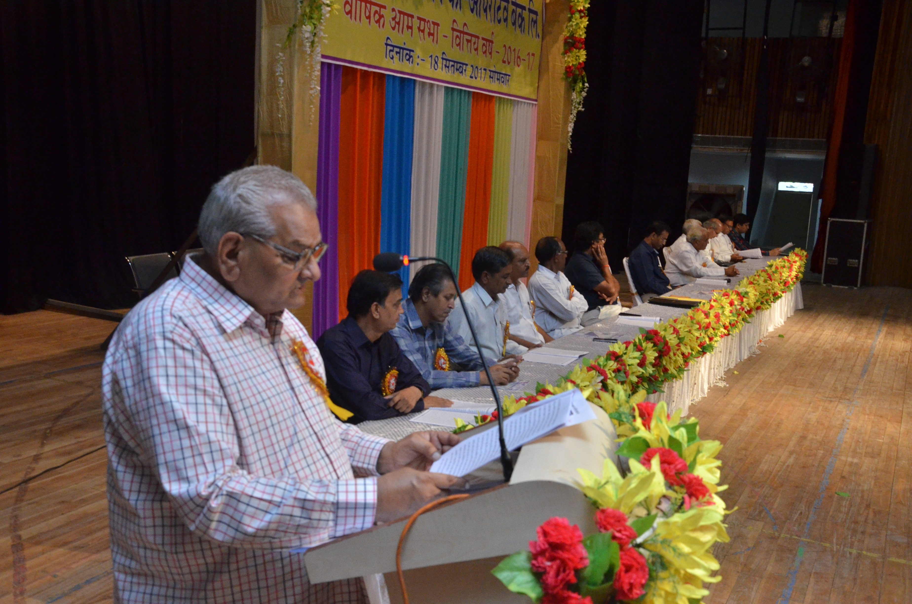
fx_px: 948
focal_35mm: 38
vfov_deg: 35.3
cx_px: 456
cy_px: 302
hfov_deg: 51.4
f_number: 5.6
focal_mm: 25
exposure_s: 1/125
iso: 1600
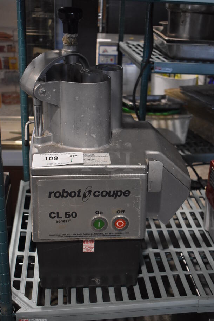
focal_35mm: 46
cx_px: 107
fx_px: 414
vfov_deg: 42.3
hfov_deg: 29.0
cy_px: 160
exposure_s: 1/125
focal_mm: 31
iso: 2800
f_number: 4.2
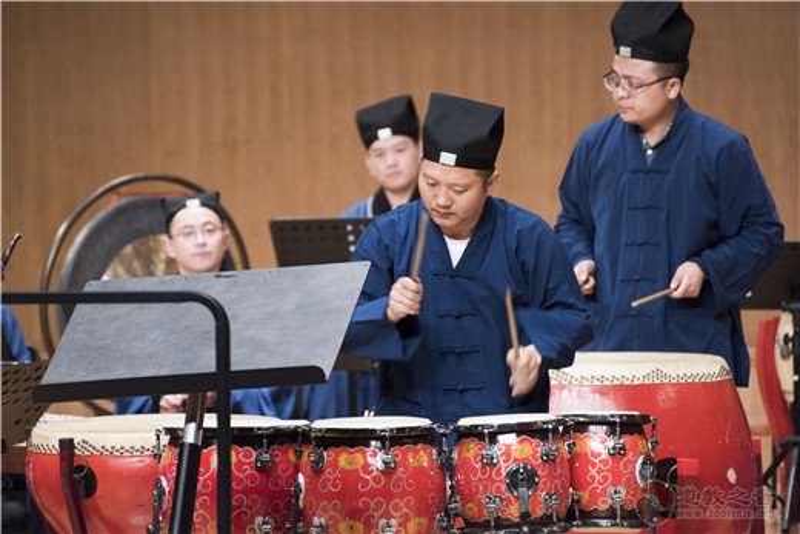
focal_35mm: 300
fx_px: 6668
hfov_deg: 6.9
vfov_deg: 4.6
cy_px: 267
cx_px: 400
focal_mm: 300
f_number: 5.6
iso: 2000
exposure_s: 1/125
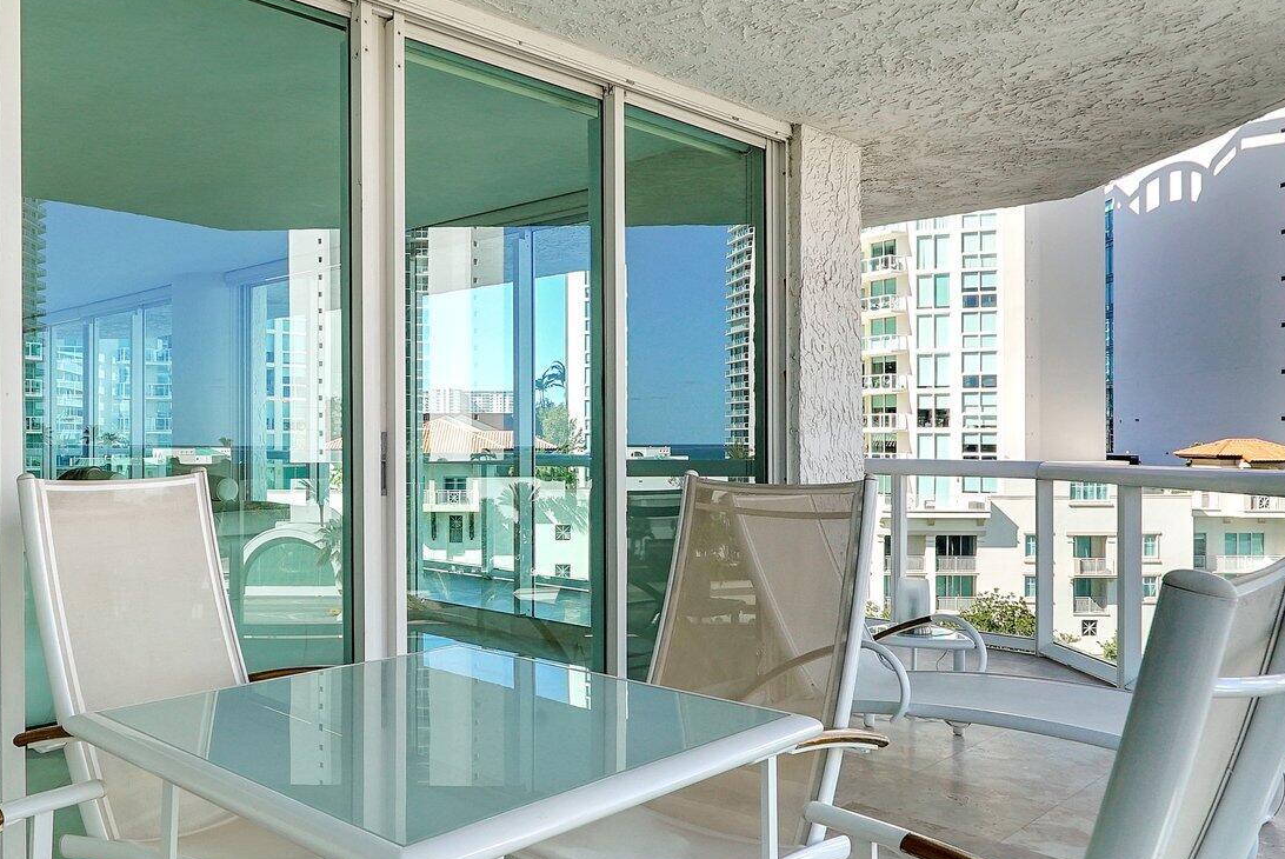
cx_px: 502
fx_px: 1105
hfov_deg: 59.8
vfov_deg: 42.5
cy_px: 435
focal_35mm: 31
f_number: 13
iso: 640
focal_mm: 16.5
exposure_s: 1/400
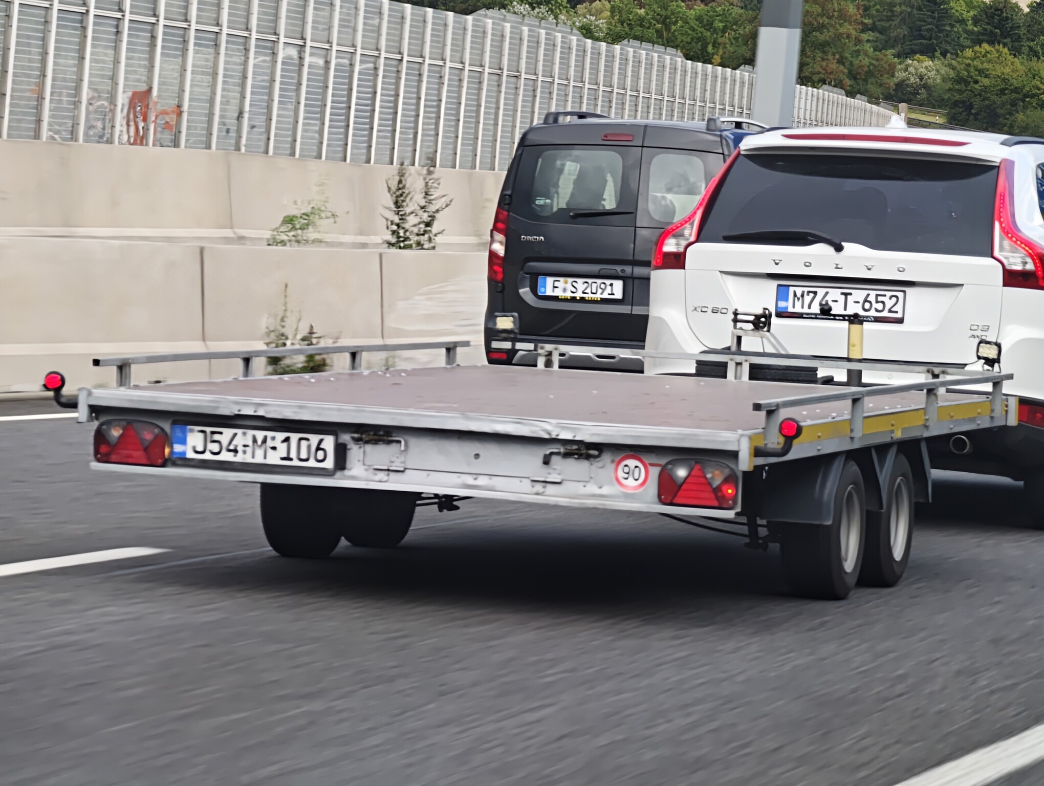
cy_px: 393
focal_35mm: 85
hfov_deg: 23.0
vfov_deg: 17.4
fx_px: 2567
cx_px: 522
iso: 56
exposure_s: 1/100
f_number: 2.3
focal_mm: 22.5
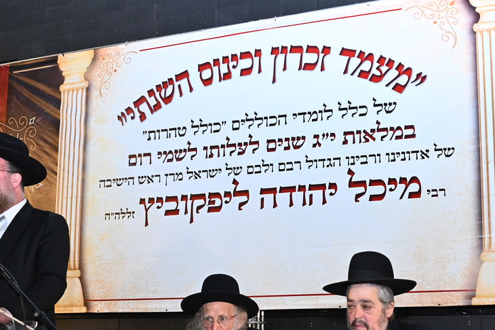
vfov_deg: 28.4
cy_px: 280
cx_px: 343
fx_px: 632
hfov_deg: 42.0
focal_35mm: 46
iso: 2000
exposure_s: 1/100
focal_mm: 24
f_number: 5.6
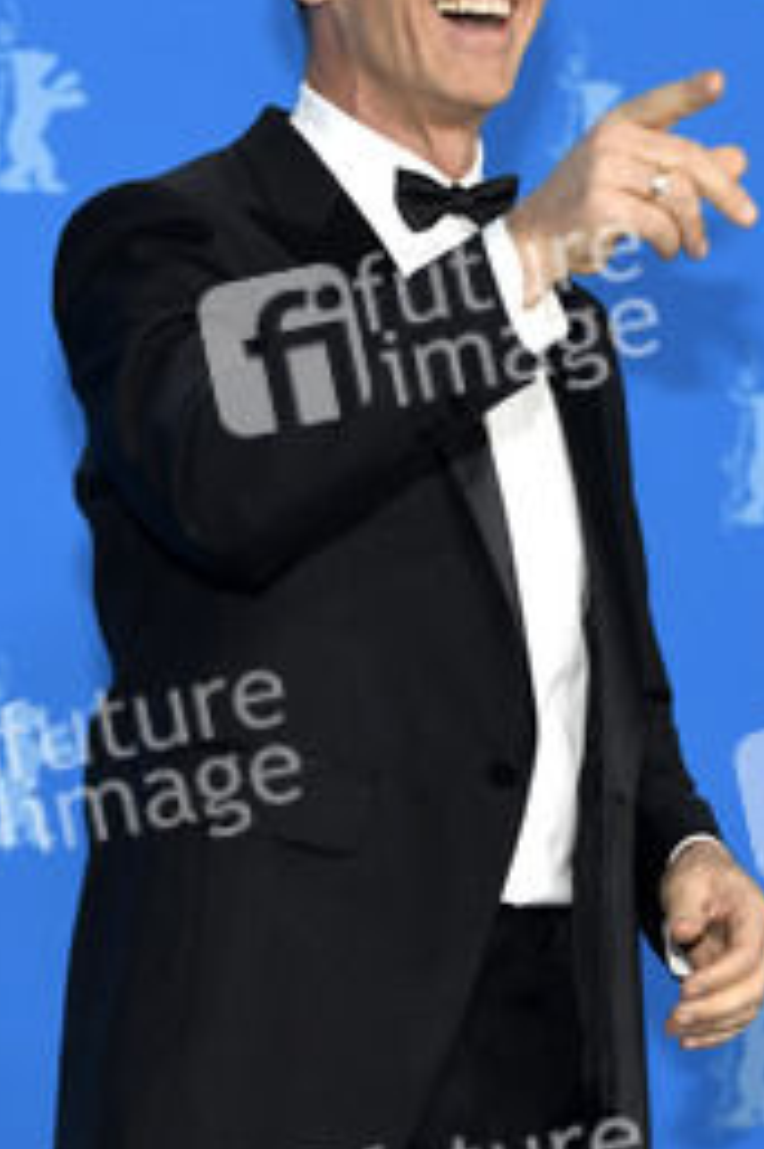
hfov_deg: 9.6
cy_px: 554
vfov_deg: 14.4
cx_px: 558
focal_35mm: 143
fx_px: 4558
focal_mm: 92
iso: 640
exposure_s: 1/400
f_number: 4
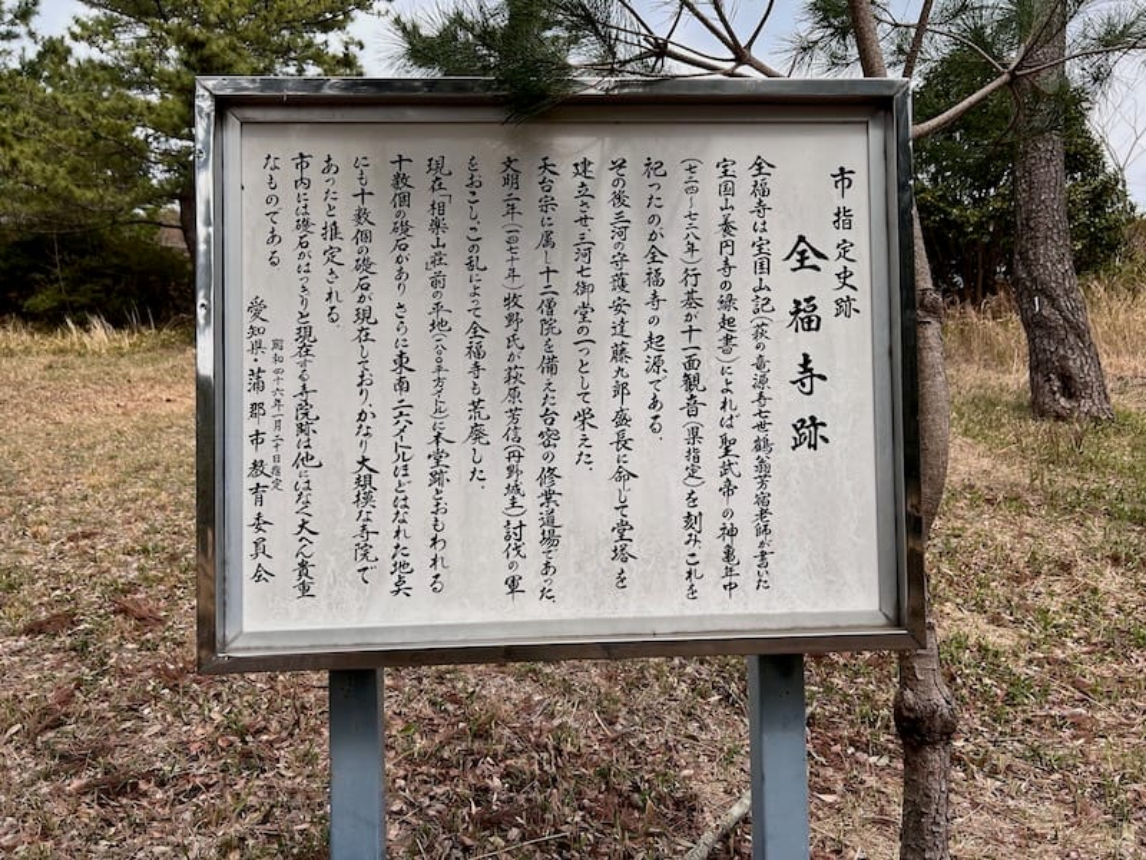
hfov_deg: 67.3
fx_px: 861
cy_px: 430
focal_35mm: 26
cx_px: 573
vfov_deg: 53.1
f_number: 1.5
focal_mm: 5.7
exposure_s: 1/2404
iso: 50
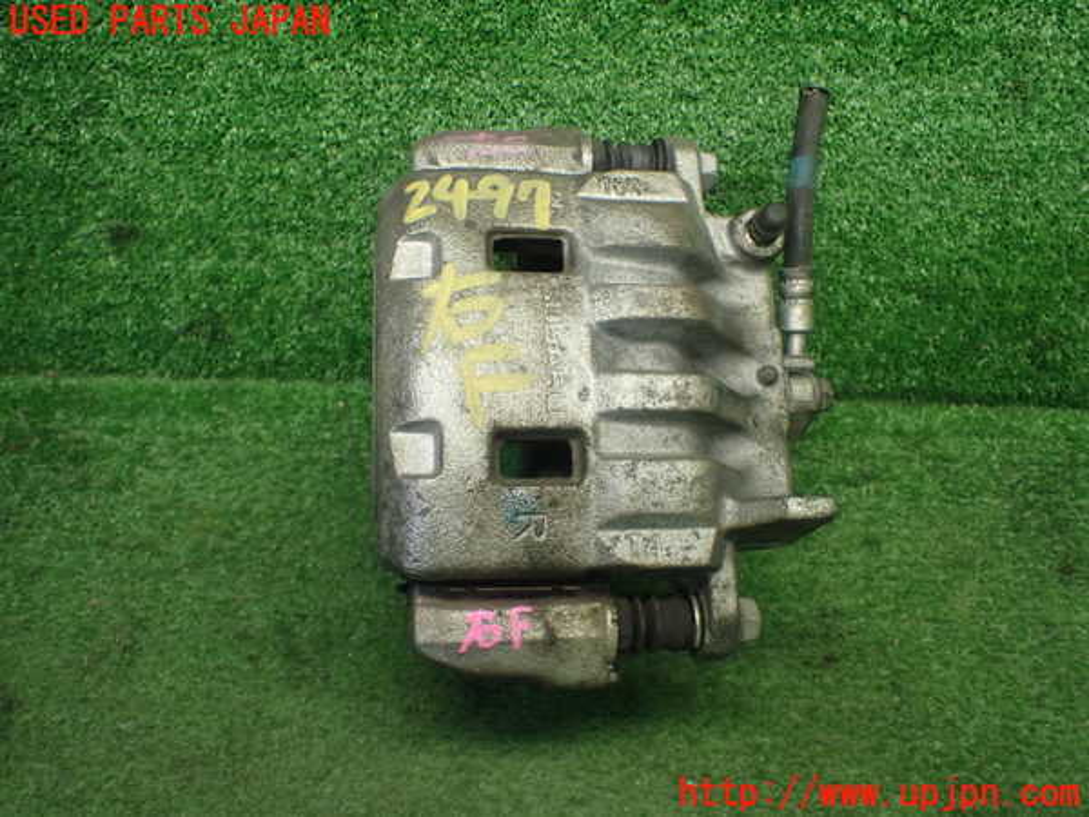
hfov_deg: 60.0
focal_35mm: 30
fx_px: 944
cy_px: 408
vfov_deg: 46.8
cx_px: 544
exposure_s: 1/125
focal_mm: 5.4
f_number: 2.3
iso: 500
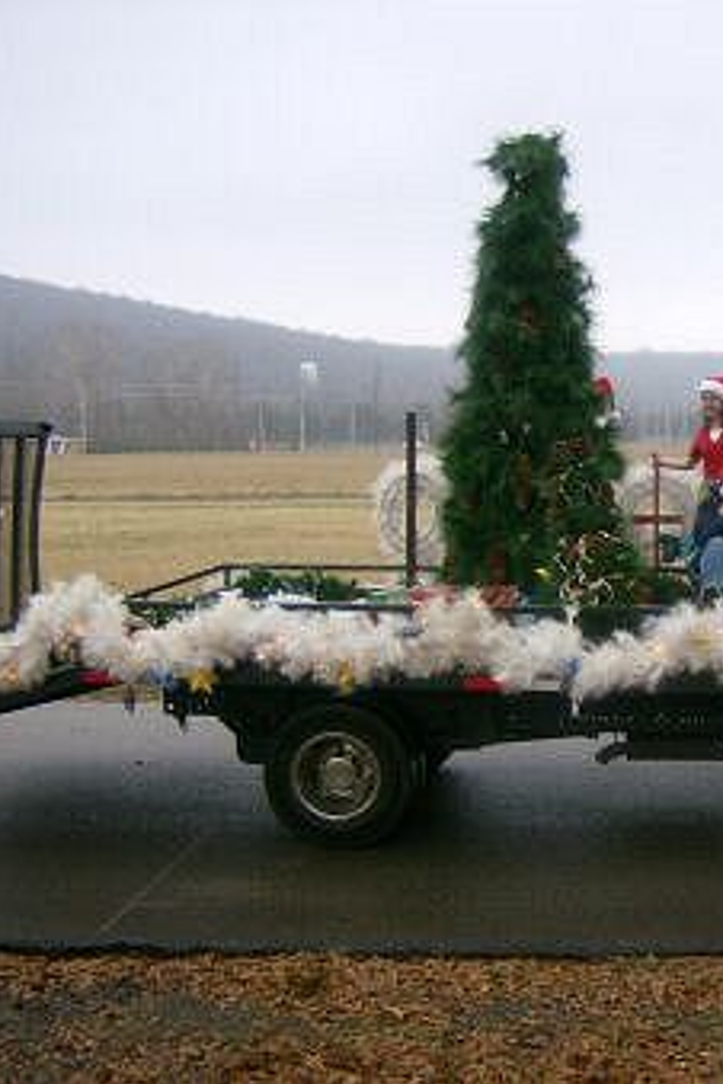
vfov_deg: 39.6
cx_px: 637
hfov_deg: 26.2
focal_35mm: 50
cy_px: 540
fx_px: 1506
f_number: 2.8
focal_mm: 6
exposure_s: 1/139
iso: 100
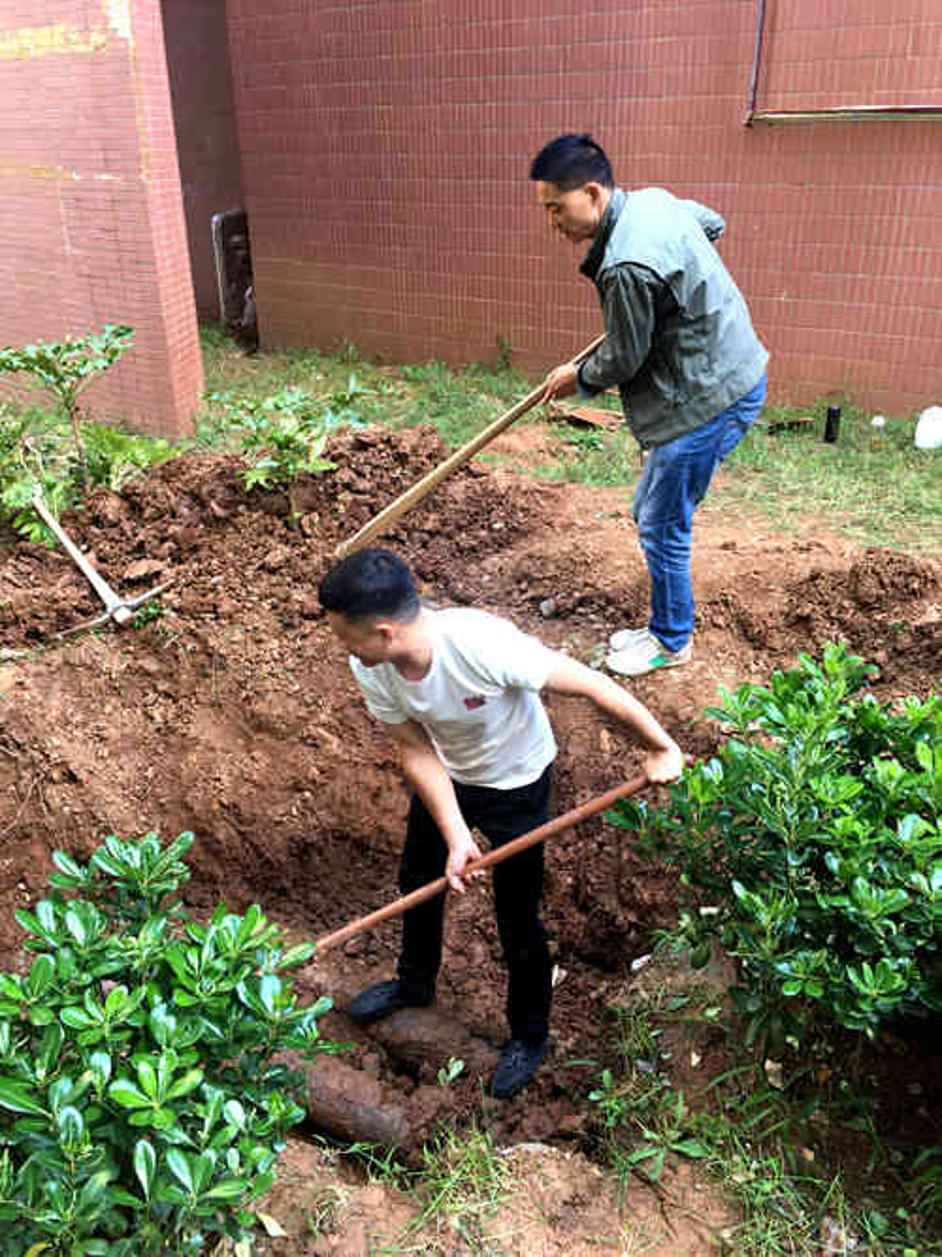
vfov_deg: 61.7
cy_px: 628
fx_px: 1053
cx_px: 471
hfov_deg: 48.2
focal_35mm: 29
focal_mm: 4.15
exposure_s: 1/65
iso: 25
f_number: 2.2
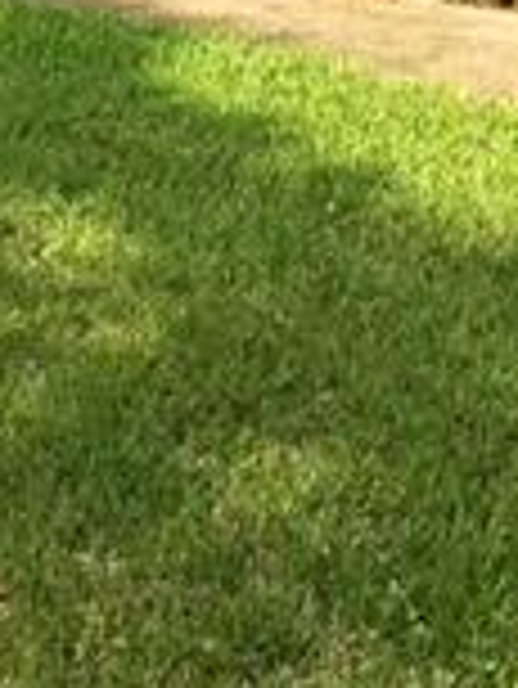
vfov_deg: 14.0
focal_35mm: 121
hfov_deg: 12.3
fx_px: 2411
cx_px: 333
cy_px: -639
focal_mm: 4.15
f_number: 2.2
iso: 25
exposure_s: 1/1832
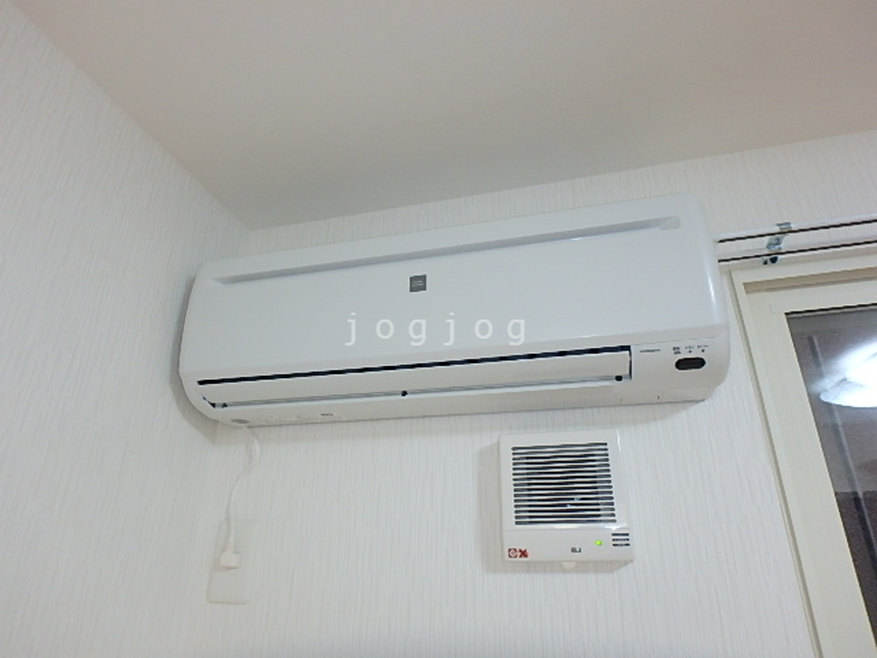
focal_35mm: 21
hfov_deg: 79.0
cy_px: 329
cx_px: 438
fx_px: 532
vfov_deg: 63.4
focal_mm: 3.7
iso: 320
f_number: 3.5
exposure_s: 1/30
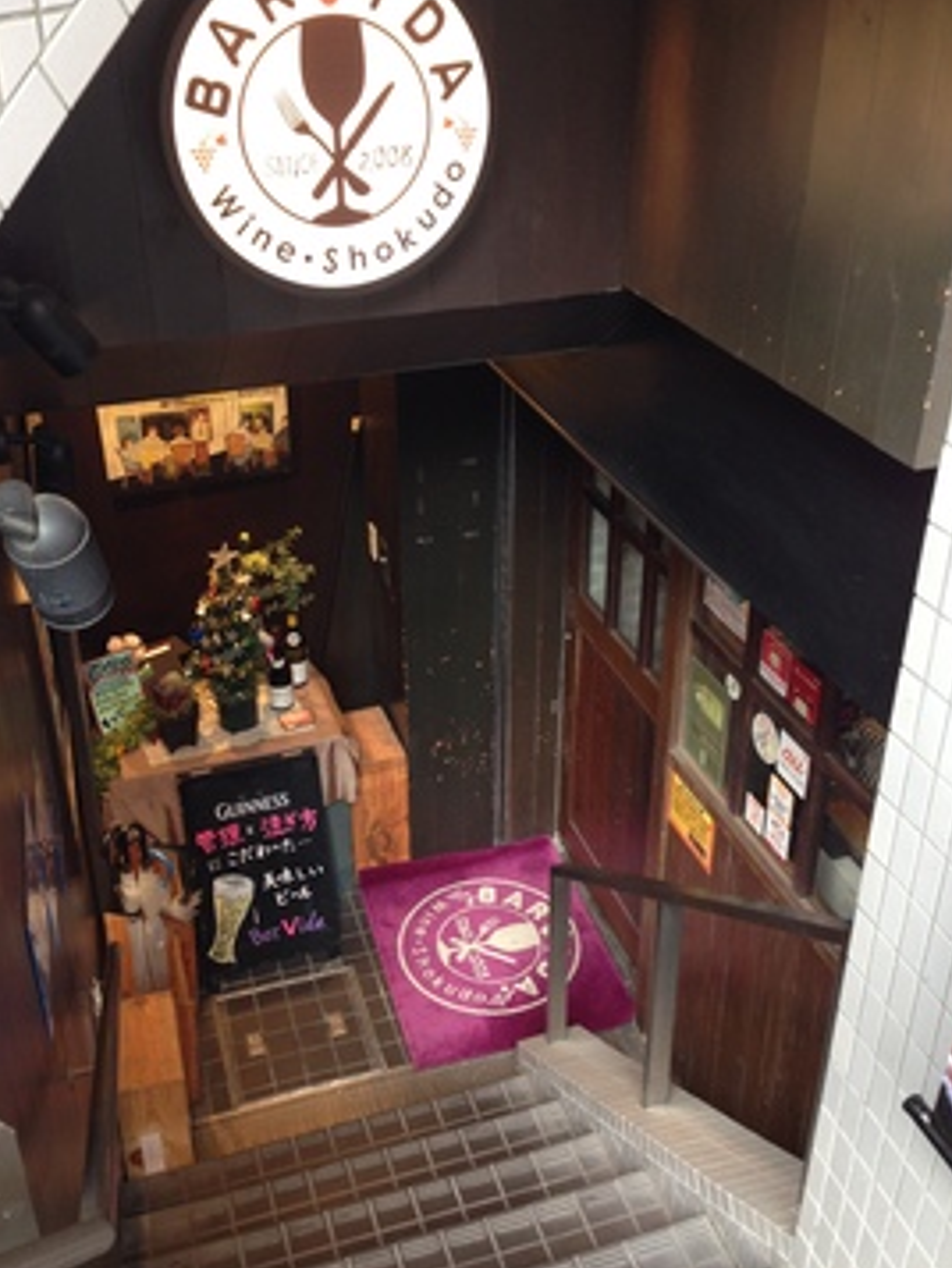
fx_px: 1356
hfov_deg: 38.7
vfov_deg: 50.1
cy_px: 625
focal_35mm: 37
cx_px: 437
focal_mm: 4.12
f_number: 2.4
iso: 64
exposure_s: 1/20
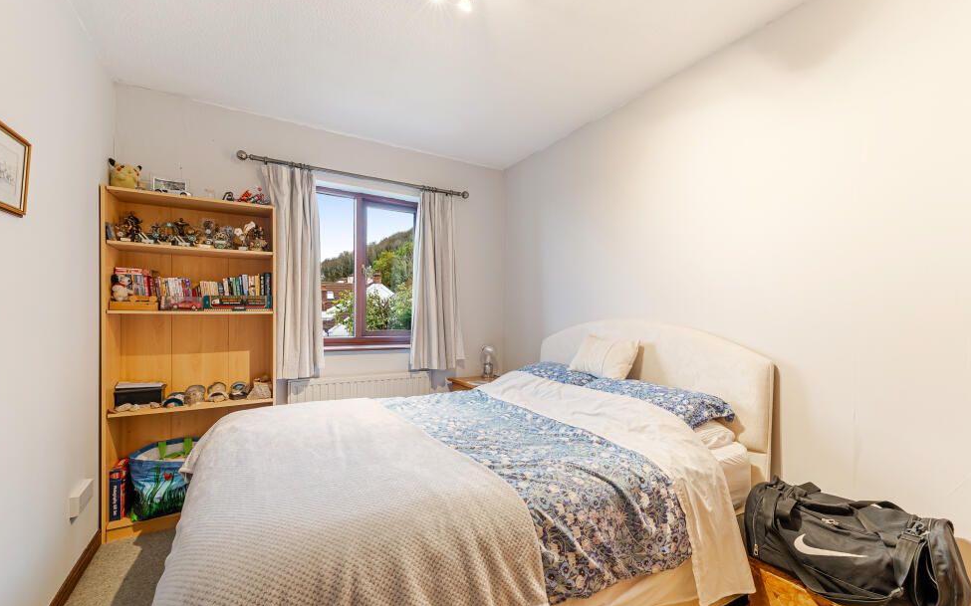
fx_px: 397
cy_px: 327
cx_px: 469
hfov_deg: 101.4
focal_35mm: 15
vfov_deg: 74.6
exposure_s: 1/100
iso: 320
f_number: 8
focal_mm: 14
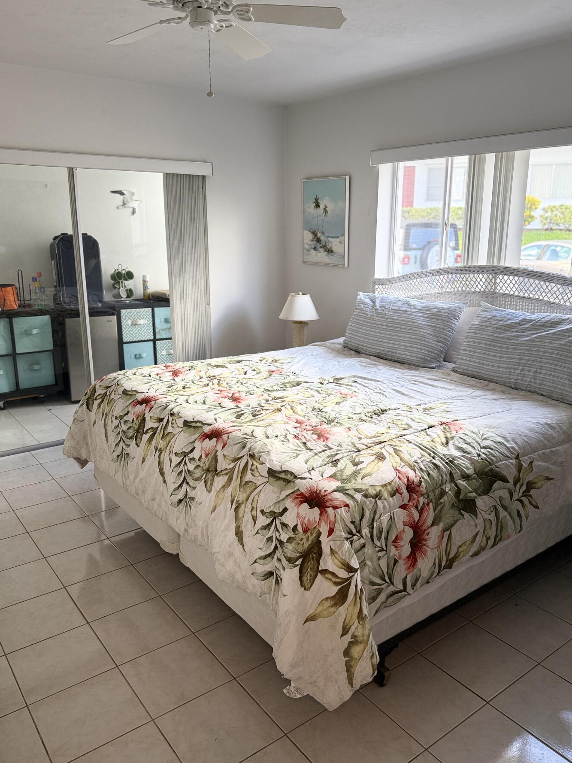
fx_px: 595
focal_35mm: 27
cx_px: 306
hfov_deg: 51.3
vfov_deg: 65.3
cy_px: 378
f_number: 1.78
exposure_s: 1/177
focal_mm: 6.76
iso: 200
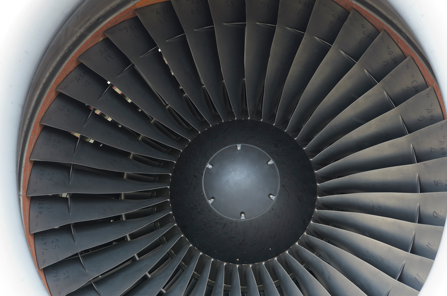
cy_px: 148
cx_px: 224
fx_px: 3716
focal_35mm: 300
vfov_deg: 4.6
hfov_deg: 6.9
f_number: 8
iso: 200
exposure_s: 1/20
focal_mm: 200
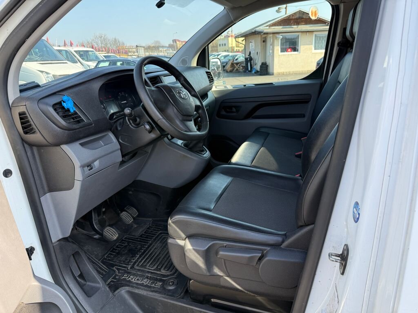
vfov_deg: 56.8
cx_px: 209
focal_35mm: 24
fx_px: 290
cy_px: 156
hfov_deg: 71.6
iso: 100
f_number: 1.78
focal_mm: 6.76
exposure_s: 1/722
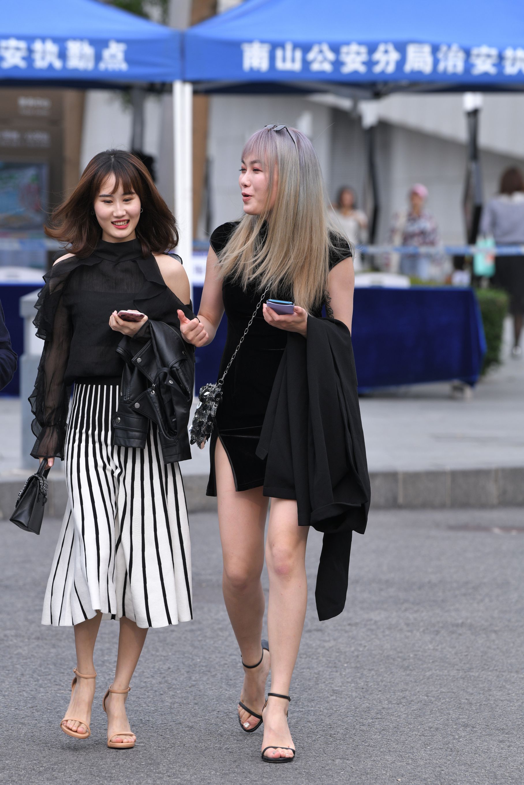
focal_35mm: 200
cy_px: 392
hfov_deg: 6.9
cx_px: 262
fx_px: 4366
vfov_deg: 10.3
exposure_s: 1/640
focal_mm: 200
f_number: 5.6
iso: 450
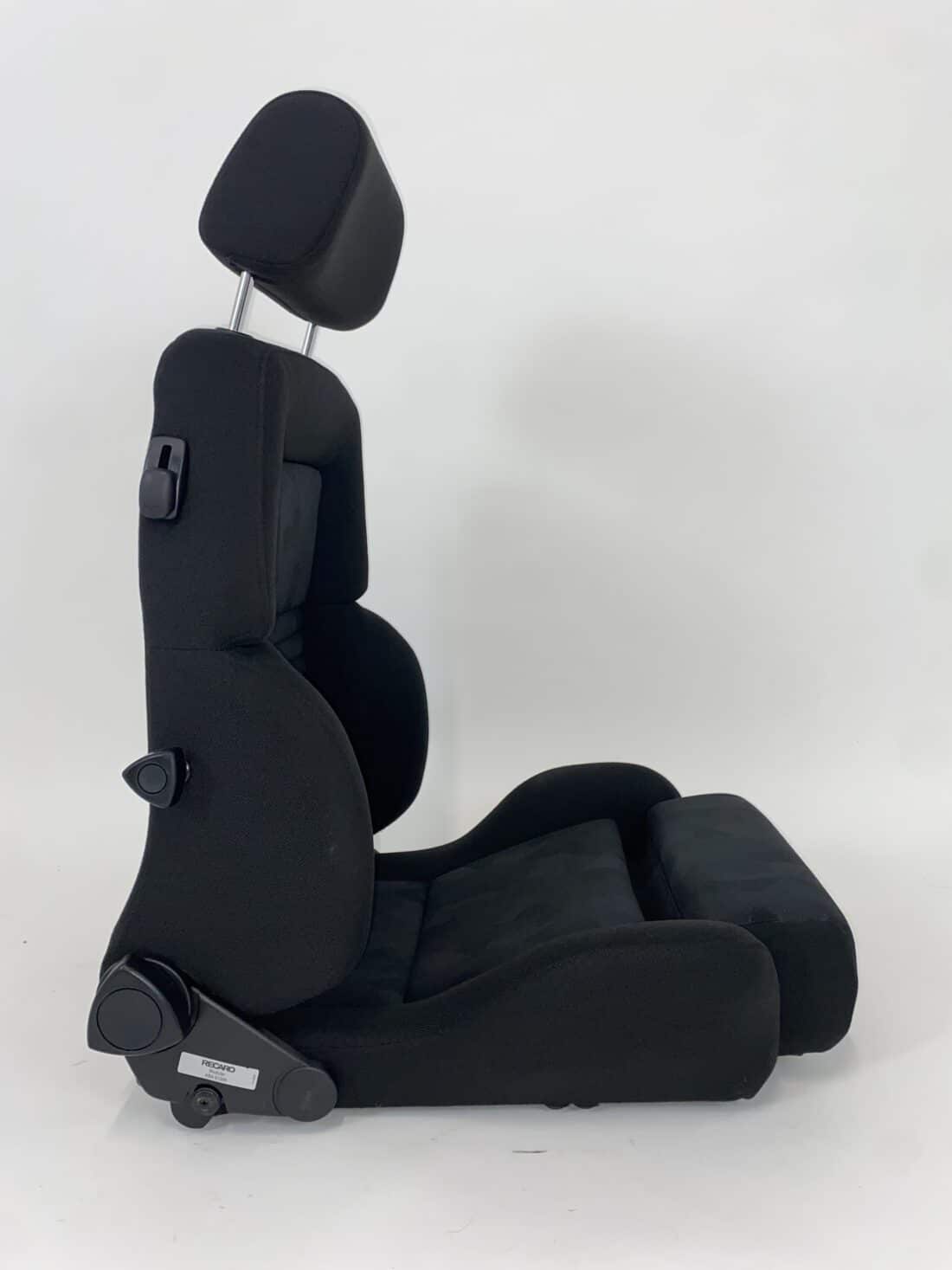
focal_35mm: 26
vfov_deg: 67.3
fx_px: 954
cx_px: 476
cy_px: 635
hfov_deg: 53.1
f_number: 1.8
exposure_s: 1/100
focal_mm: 4.25
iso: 64
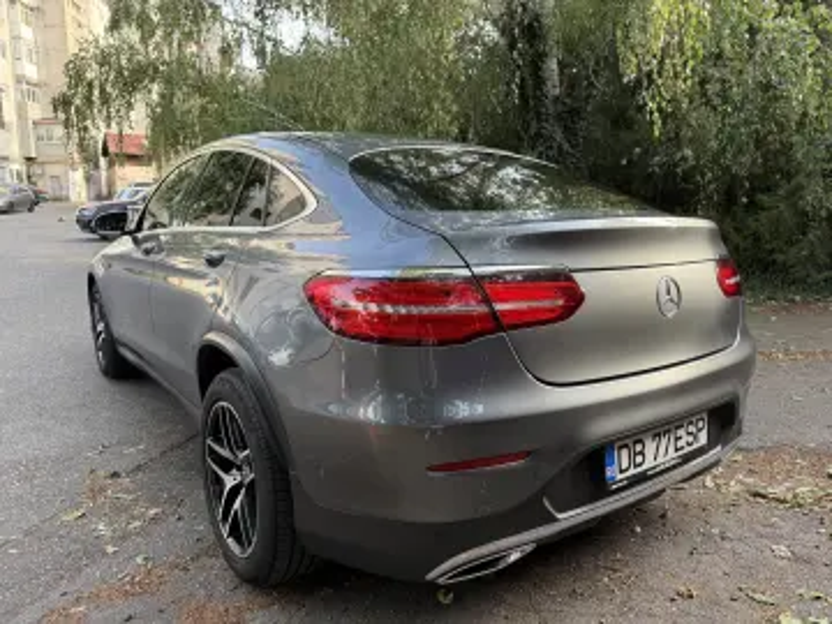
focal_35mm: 24
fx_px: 577
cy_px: 312
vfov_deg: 56.8
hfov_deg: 71.6
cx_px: 416
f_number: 1.78
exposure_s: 1/309
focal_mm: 6.76
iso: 100
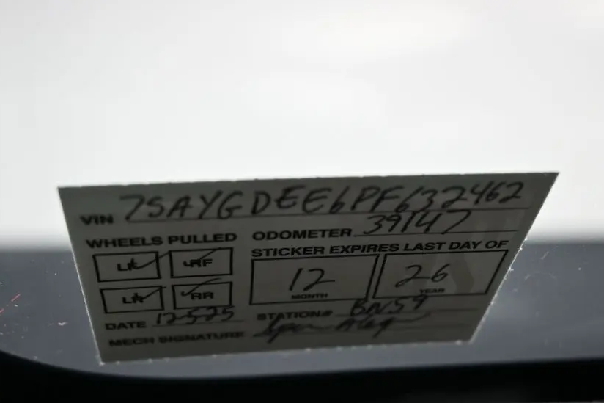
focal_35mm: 47
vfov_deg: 28.8
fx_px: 782
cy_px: 249
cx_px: 294
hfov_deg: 42.2
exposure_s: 1/125
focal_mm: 25
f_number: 4.2
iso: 720
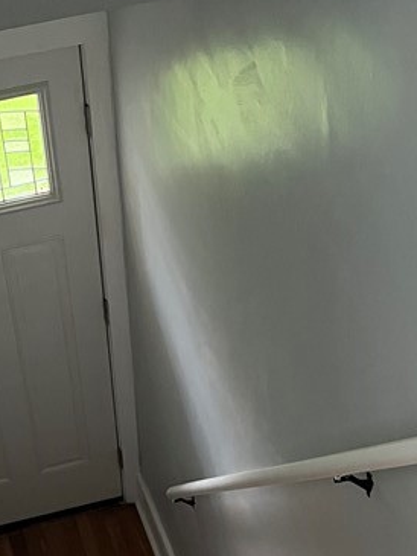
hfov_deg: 20.1
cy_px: 536
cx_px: 113
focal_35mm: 73
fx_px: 1172
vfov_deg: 25.5
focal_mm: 5.1
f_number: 1.6
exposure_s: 1/60
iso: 250
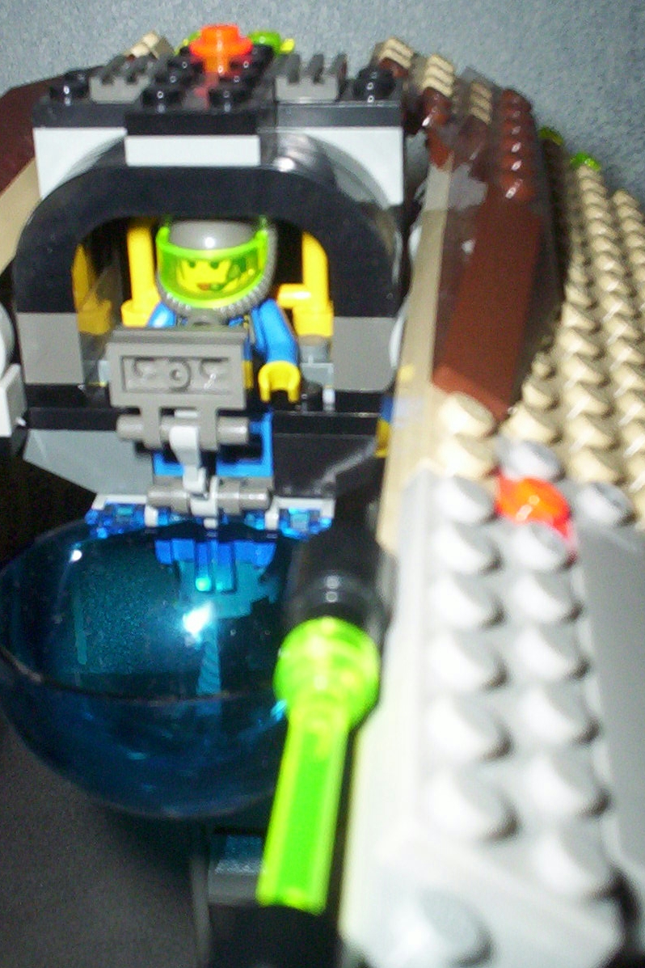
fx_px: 1451
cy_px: 440
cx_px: 344
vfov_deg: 36.8
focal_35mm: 54
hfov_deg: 25.1
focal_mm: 4.99
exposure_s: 1/60
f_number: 4.5
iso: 140
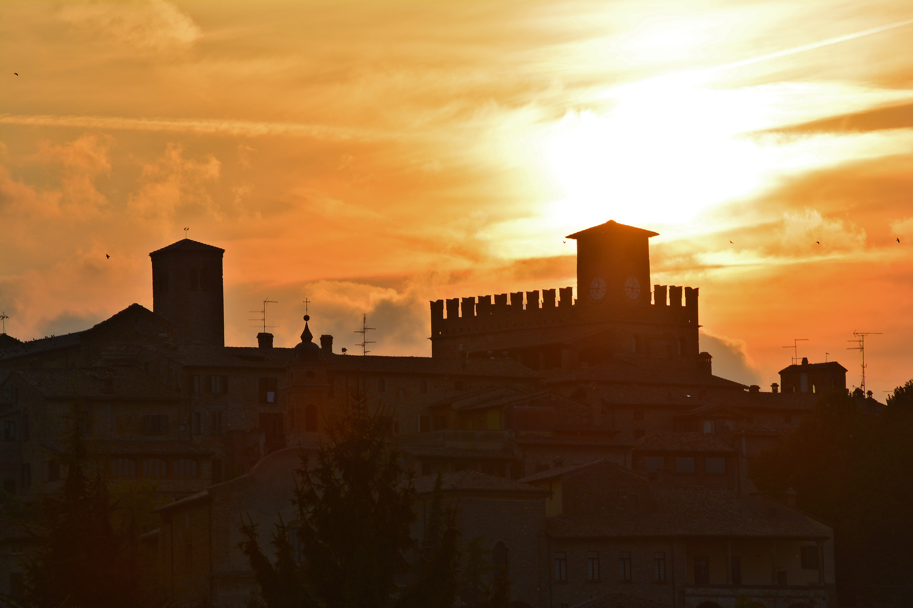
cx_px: 456
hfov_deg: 5.7
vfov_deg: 3.8
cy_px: 304
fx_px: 9129
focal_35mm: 360
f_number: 13
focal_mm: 240
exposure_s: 1/320
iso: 100
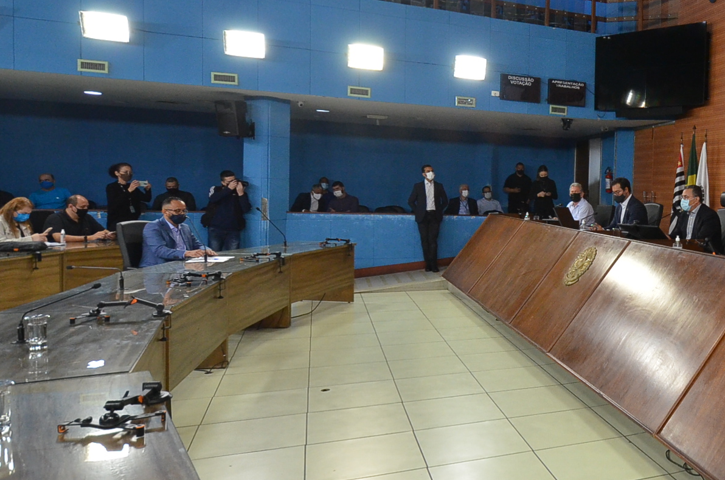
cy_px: 203
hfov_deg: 52.7
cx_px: 658
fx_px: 623
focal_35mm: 31
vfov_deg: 42.0
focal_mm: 10
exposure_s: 1/80
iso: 1600
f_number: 5
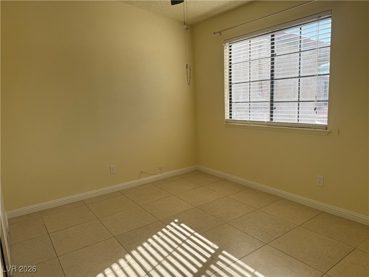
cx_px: 184
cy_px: 138
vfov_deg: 56.8
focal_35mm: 24
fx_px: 256
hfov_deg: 71.6
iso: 80
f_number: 1.78
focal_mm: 6.76
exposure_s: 1/1005
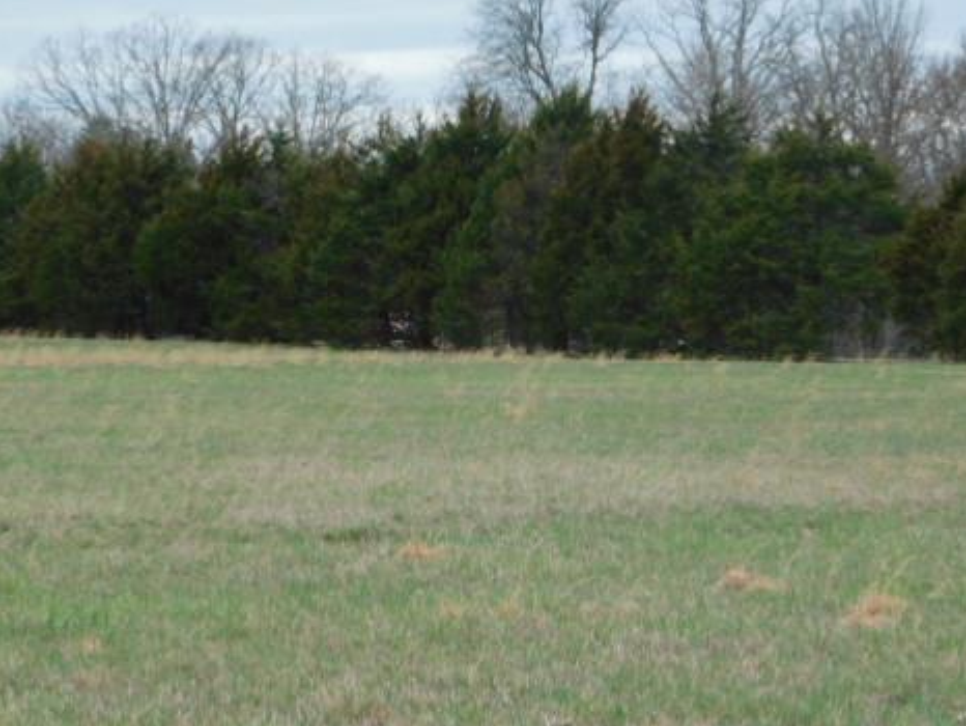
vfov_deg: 8.1
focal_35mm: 184
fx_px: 5137
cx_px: 493
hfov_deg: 10.7
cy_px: 330
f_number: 5
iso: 125
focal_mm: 23.7
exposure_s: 1/125
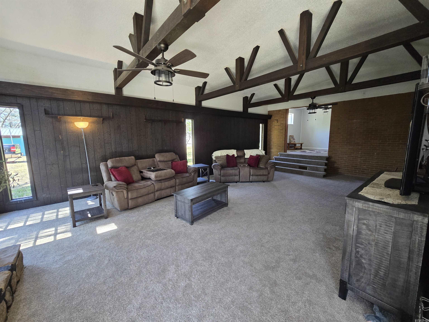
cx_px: 214
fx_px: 161
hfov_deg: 106.2
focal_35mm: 13
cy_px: 161
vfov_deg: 89.9
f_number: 2.2
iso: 400
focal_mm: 2.2
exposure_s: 1/60
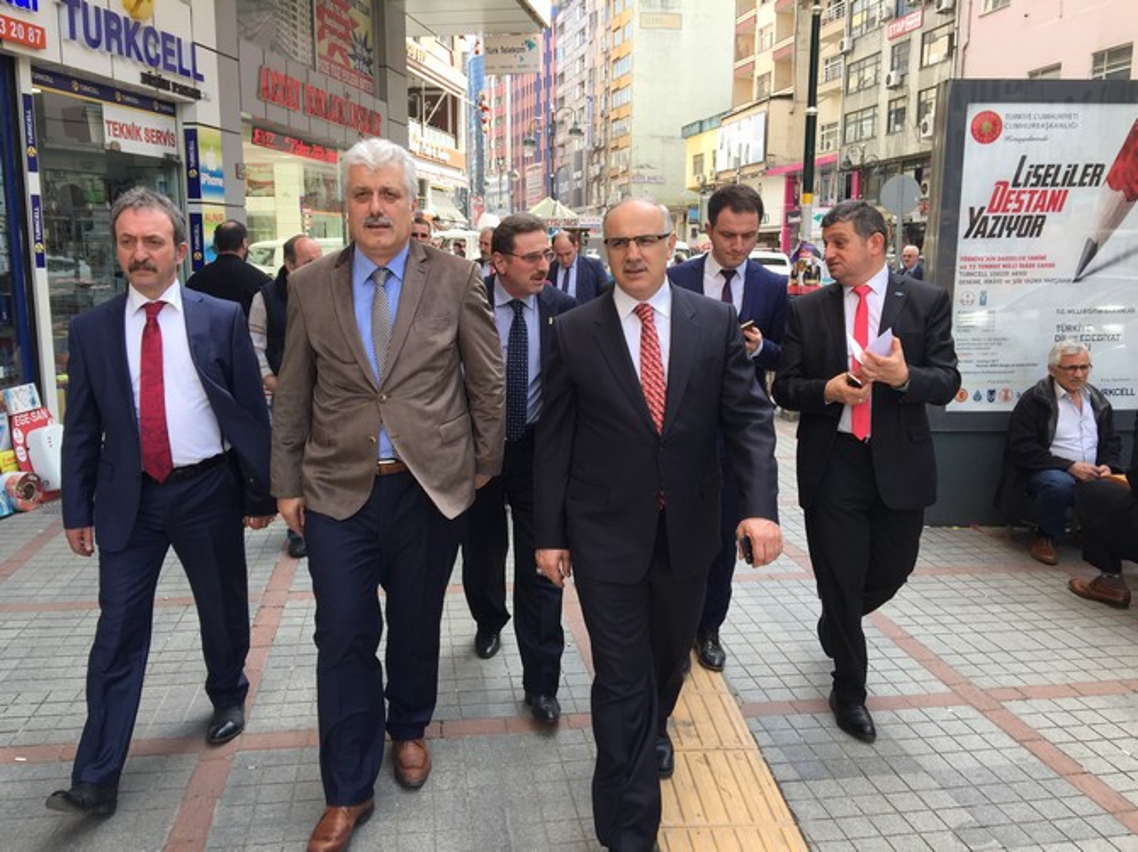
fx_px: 953
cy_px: 426
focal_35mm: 29
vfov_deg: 48.2
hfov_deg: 61.7
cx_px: 569
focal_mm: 4.15
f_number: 2.2
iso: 32
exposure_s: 1/321
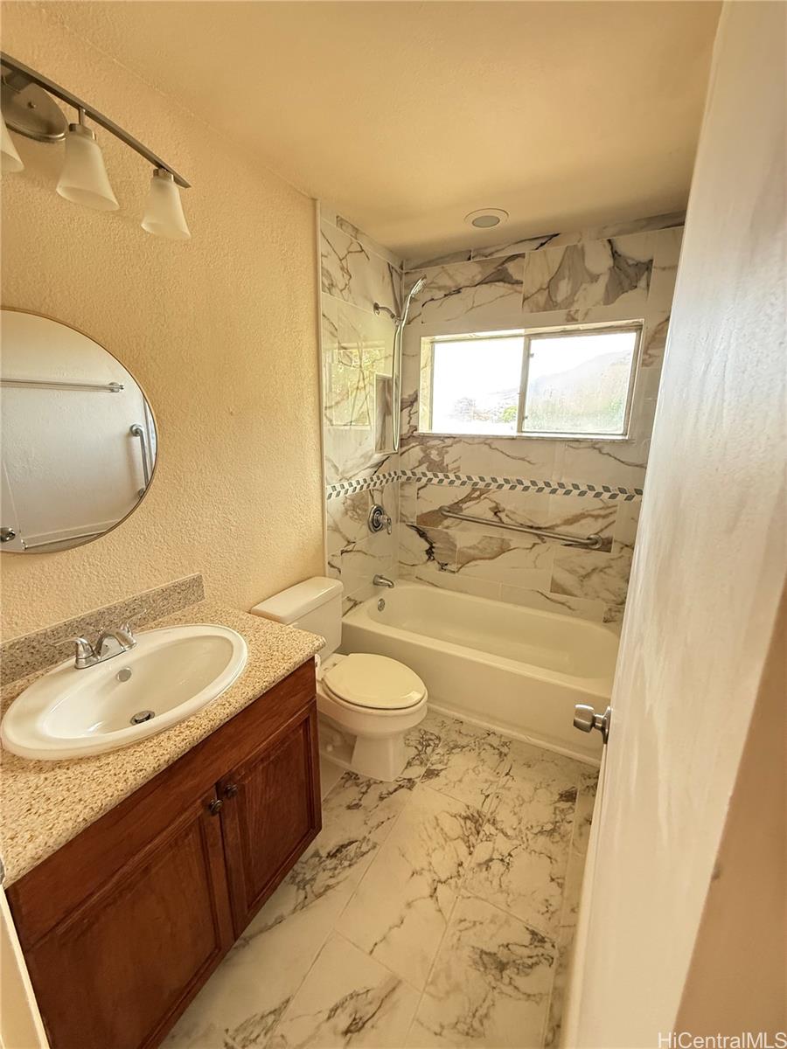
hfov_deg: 85.7
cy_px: 524
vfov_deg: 102.1
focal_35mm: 14
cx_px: 394
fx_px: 424
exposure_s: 1/60
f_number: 2.2
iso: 500
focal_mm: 2.22
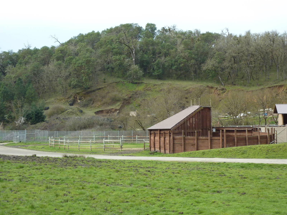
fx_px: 489
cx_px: 144
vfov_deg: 24.8
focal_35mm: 59
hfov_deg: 32.7
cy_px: 108
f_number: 3.9
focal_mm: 9.7
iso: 200
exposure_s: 1/500
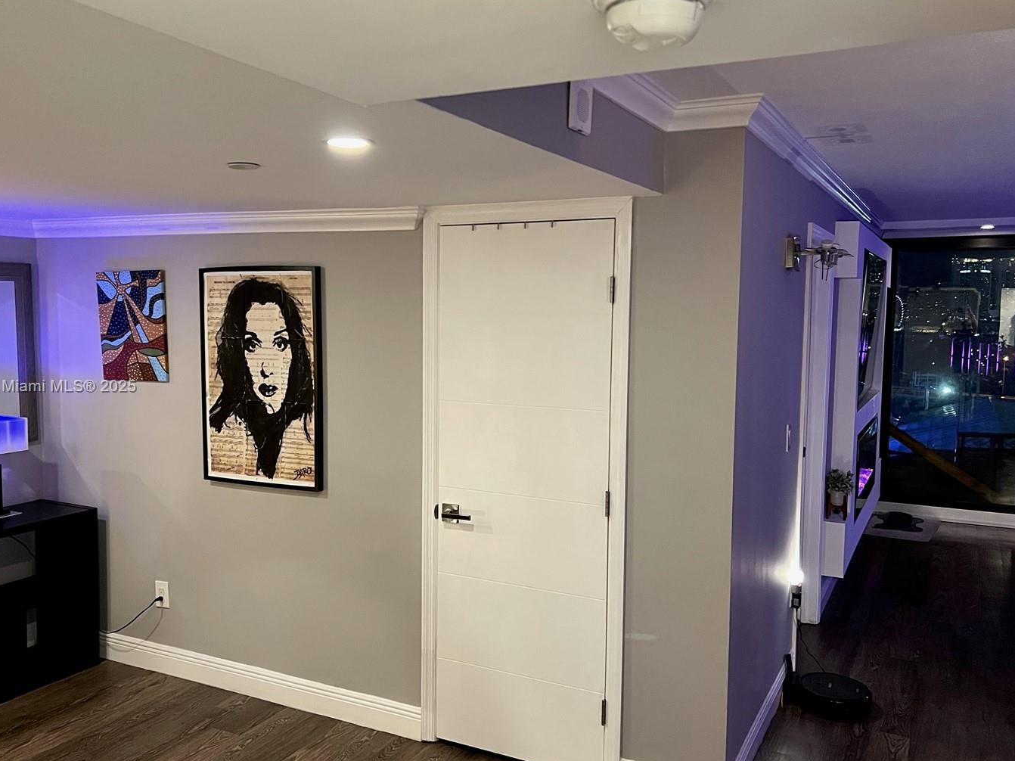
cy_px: 387
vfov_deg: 45.4
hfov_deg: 58.4
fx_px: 909
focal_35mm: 31
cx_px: 499
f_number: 1.5
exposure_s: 1/40
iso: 500
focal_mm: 5.7
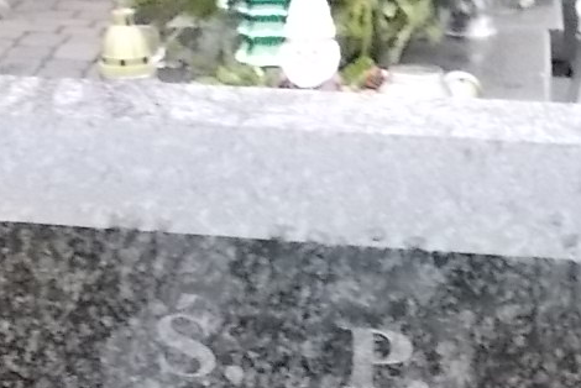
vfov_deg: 13.2
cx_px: 331
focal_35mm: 92
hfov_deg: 22.1
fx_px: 1486
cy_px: 738
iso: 400
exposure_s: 1/20
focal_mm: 4.6
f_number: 3.2
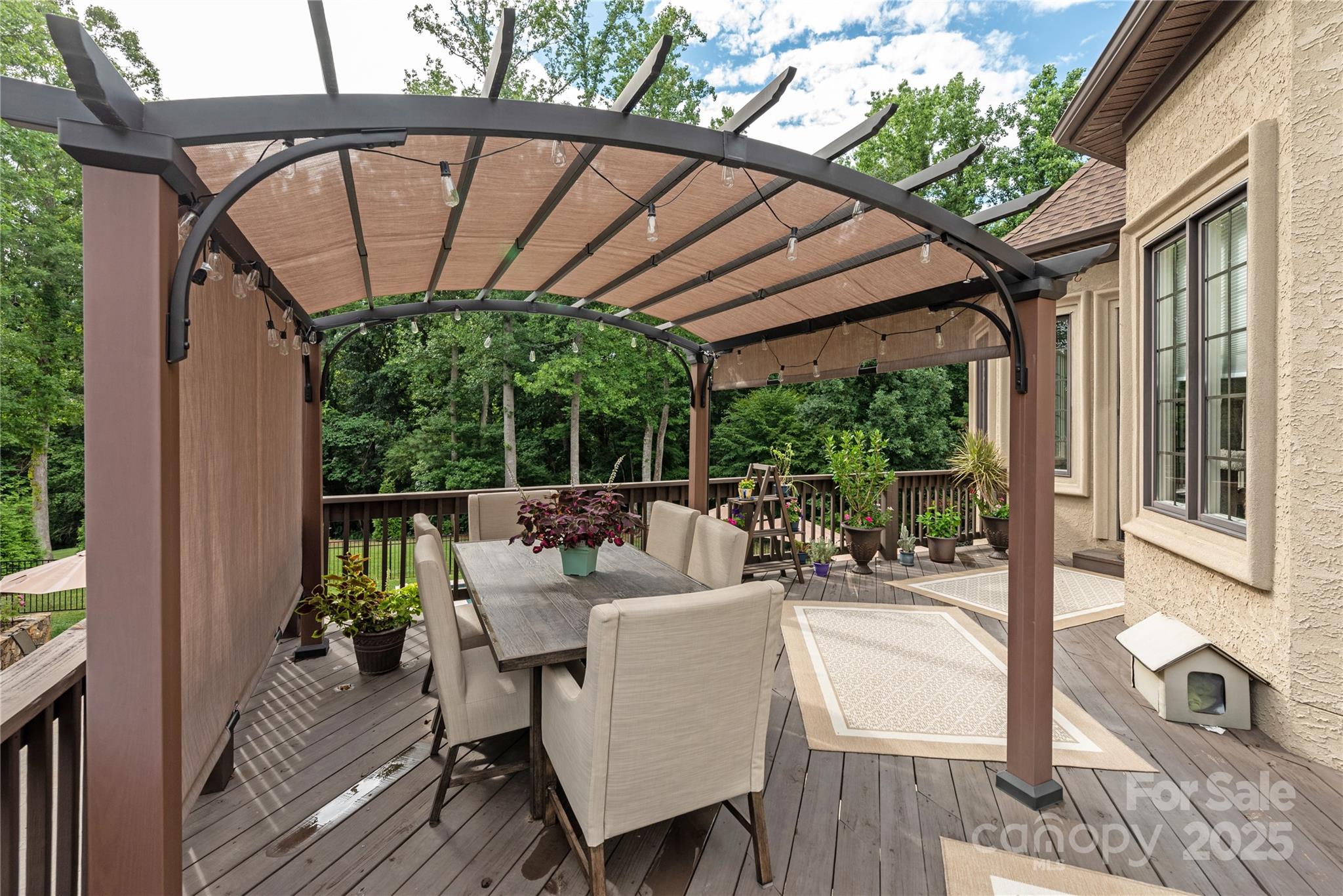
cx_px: 672
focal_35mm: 15
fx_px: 560
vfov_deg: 77.3
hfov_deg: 100.4
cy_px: 448
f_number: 9
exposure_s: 1/320
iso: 400
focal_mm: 15
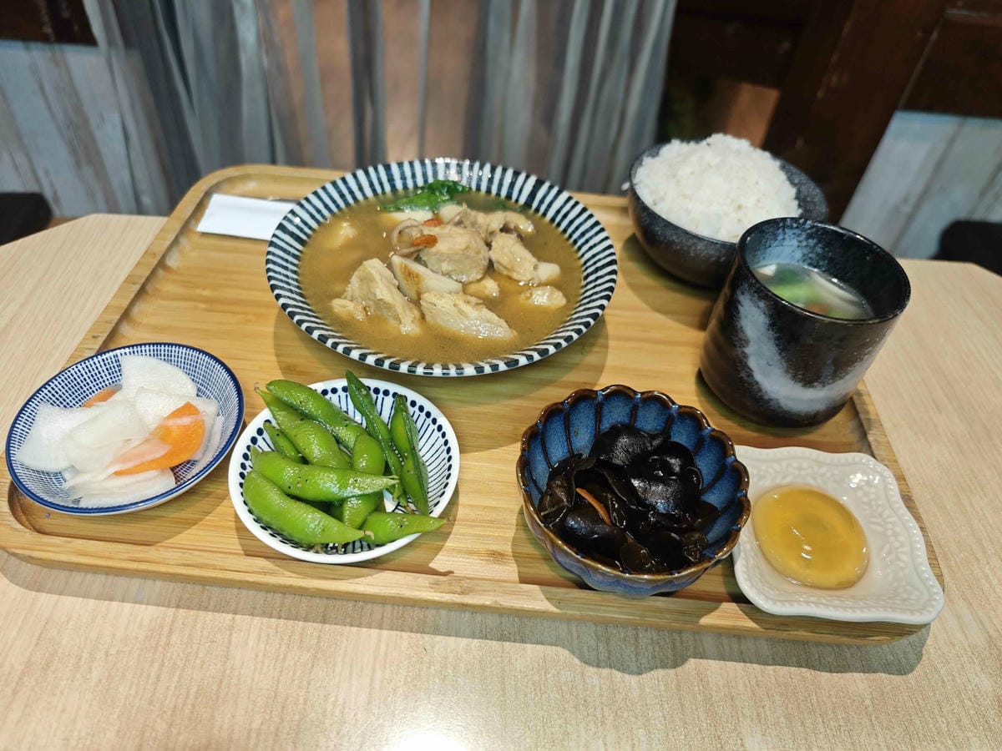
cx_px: 501
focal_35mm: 23
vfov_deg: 58.9
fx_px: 666
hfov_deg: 73.9
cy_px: 376
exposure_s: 1/60
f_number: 1.63
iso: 500
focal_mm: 8.72
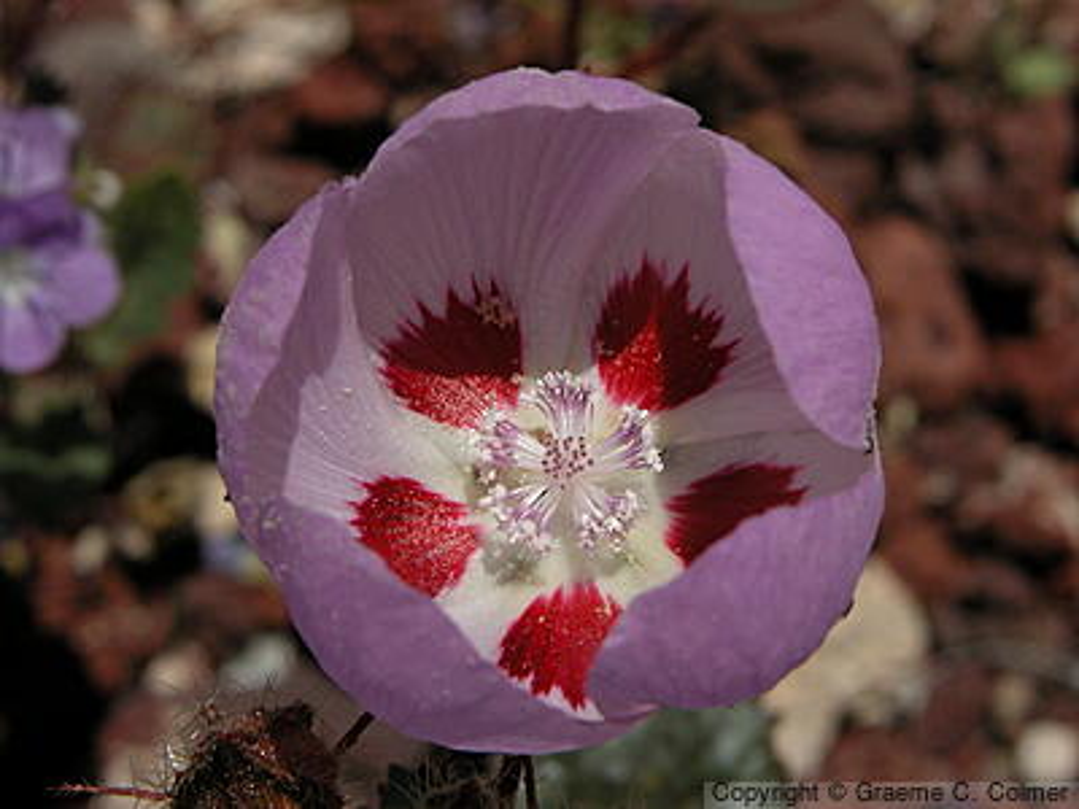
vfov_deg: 14.0
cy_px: 404
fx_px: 3304
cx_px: 540
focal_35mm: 106
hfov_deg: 18.5
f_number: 7.4
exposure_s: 1/681
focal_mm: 27.3
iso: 100
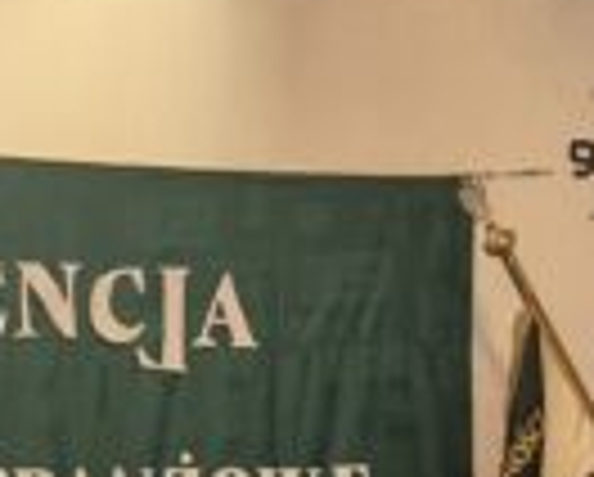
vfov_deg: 8.4
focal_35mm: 174
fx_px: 3063
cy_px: 1012
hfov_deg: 10.9
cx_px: -126
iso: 250
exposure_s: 1/100
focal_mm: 5.4
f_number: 1.8
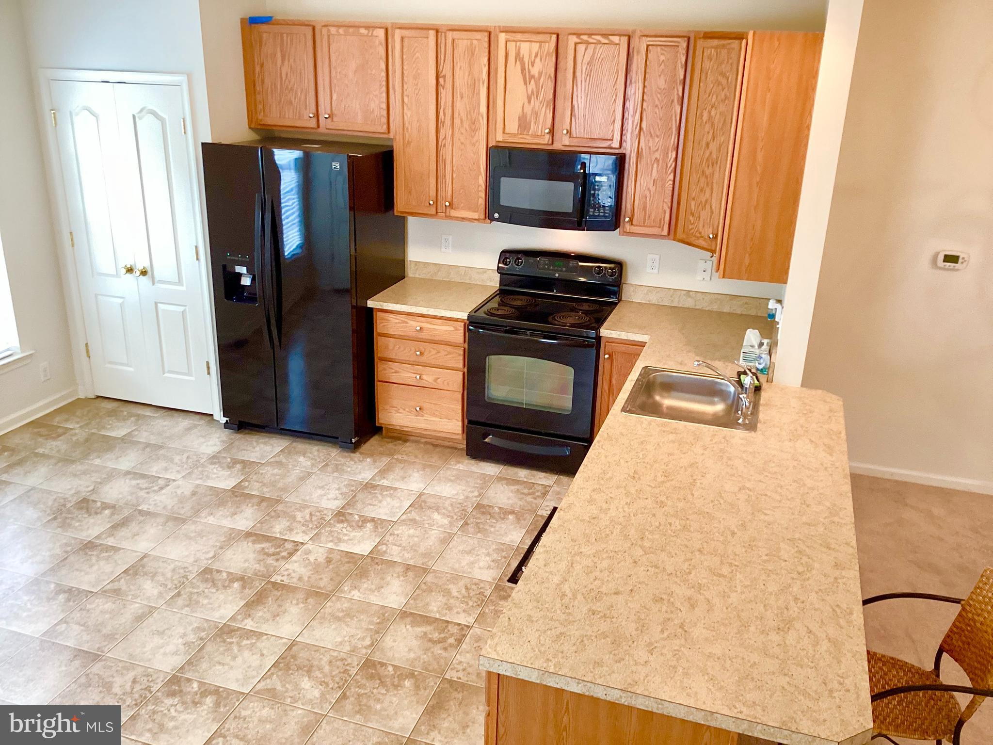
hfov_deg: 58.4
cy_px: 372
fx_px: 889
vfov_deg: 45.4
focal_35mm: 31
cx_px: 496
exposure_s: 1/60
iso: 160
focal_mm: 3.3
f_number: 2.4
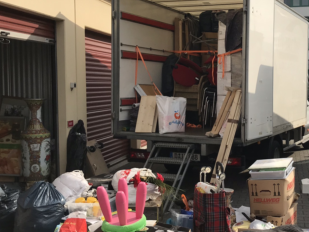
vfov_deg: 28.0
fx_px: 464
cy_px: 100
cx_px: 224
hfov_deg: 36.1
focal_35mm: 52
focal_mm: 3.99
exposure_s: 1/3096
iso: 20
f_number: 1.8
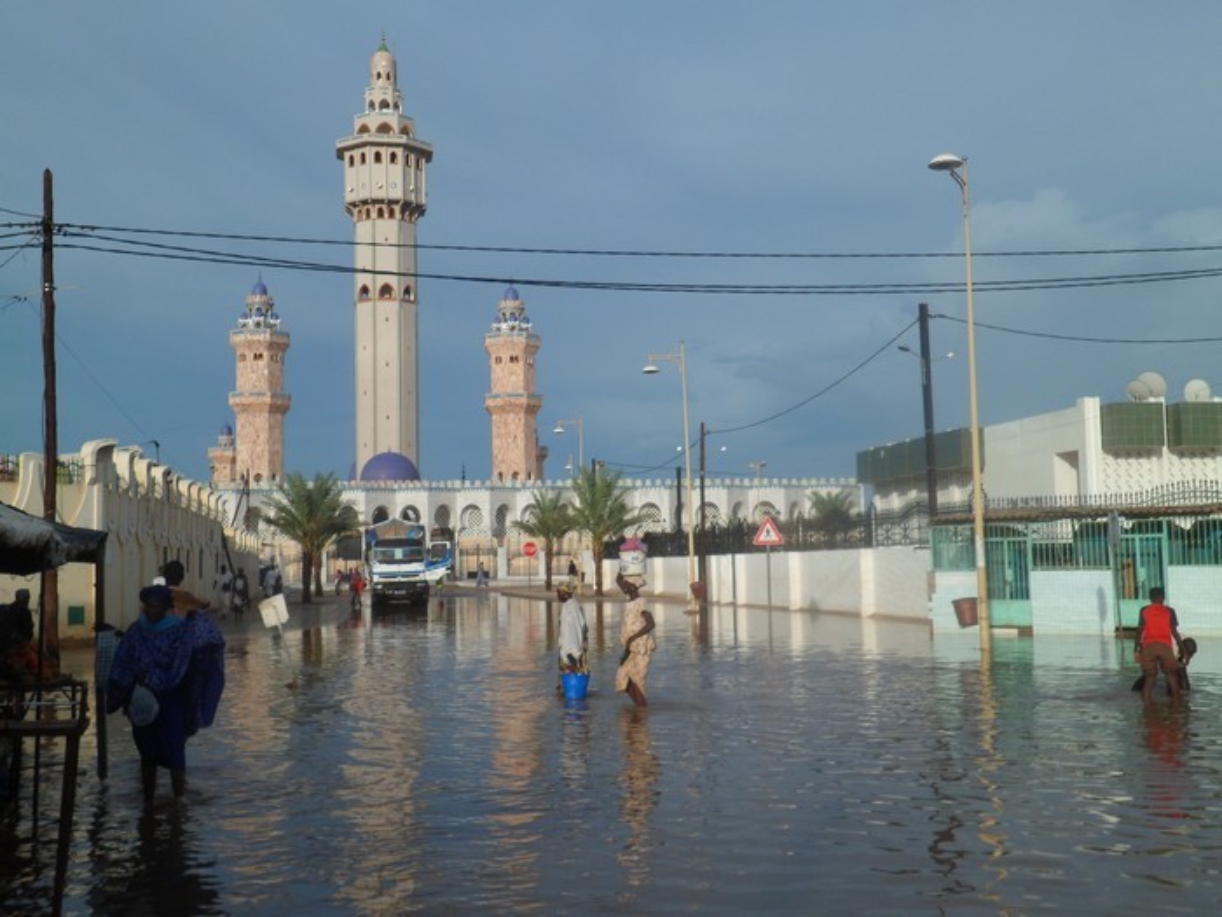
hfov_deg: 51.4
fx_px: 1271
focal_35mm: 36
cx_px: 611
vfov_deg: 39.7
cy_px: 458
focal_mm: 6.6
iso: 80
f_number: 3.8
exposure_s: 1/1000
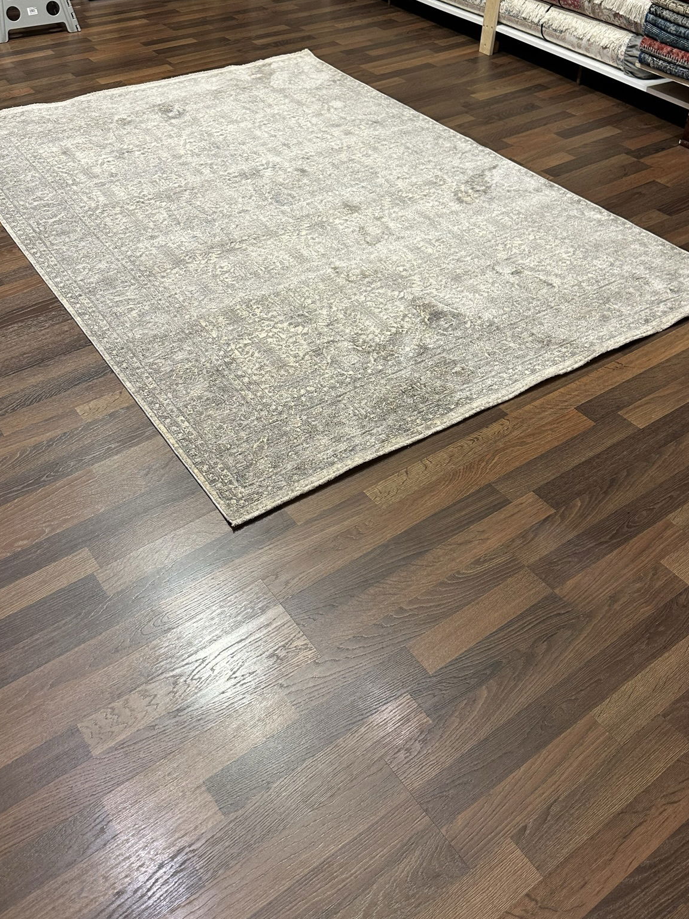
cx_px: 330
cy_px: 385
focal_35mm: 32
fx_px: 849
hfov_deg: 44.2
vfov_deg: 56.5
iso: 160
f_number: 1.78
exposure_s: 1/50
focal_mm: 6.86
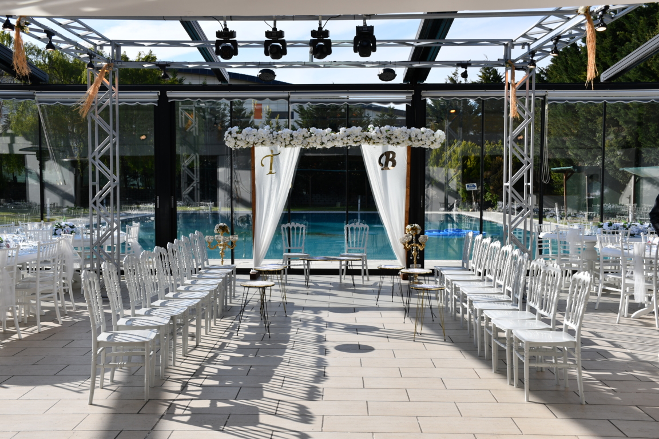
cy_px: 220
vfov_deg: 34.2
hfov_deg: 49.6
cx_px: 330
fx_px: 714
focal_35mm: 39
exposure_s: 1/320
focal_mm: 26
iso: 100
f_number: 9
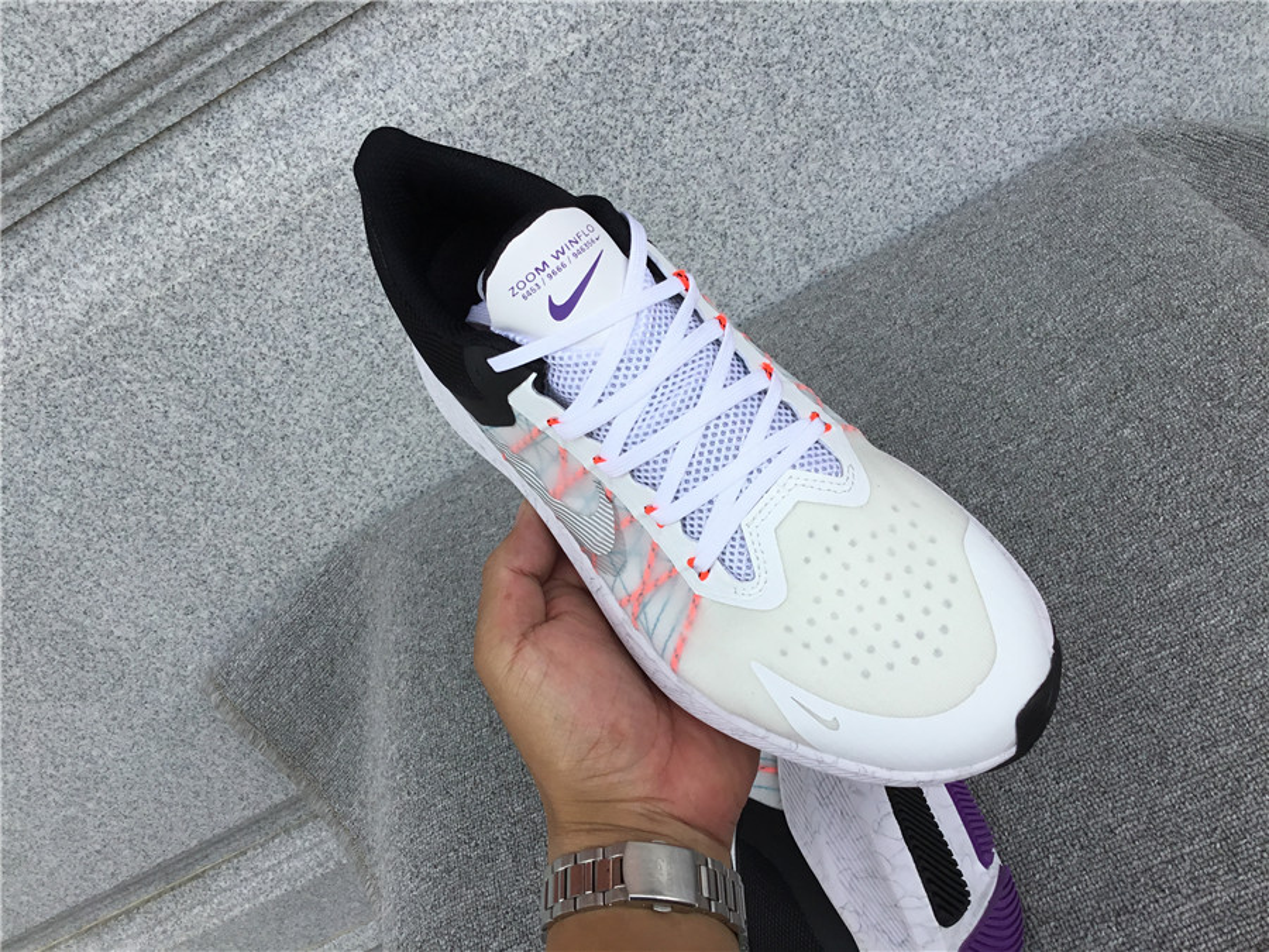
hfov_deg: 58.4
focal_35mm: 31
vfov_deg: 45.4
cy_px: 476
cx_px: 634
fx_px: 1136
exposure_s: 1/532
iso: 25
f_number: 2.4
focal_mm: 3.3
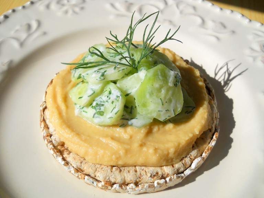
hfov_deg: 45.8
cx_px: 132
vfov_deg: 35.1
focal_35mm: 41
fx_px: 313
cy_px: 99
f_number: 5.5
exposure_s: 1/500
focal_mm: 6.72
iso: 80
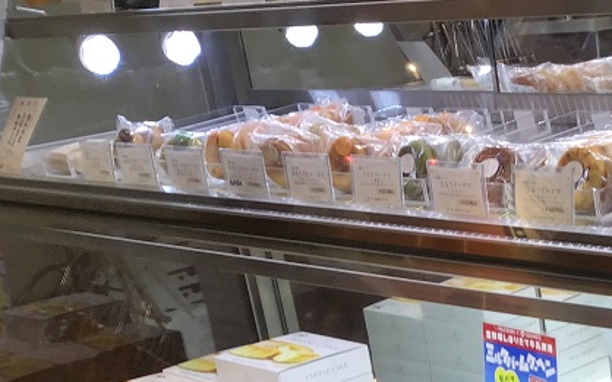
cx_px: 668
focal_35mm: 77
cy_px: 528
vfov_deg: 15.9
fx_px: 1284
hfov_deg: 25.0
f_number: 2.4
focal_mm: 3.3
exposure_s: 1/60
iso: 25
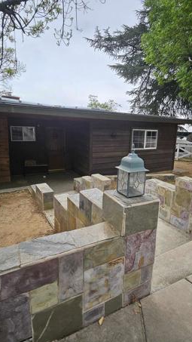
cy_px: 169
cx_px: 117
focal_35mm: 20
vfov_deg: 86.6
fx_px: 181
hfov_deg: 55.4
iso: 32
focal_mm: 1.74
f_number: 2.2
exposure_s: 1/754
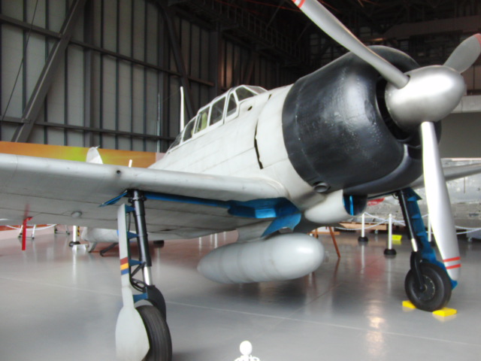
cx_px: 240
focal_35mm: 37
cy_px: 180
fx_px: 514
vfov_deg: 38.7
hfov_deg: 50.1
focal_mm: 6.42
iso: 200
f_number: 3.6
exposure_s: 1/80
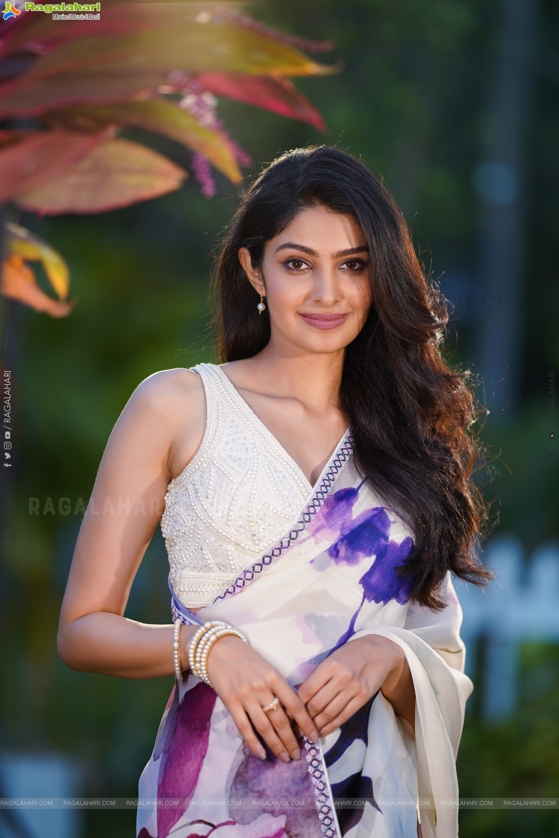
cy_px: 419
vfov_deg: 15.2
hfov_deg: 10.2
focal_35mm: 135
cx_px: 280
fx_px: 3144
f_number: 1.8
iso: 125
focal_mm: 135
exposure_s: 1/160
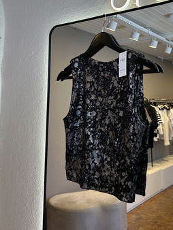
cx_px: 110
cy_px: 70
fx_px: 273
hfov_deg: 35.0
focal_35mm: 41
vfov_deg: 44.8
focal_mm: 5.7
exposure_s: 1/100
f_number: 1.5
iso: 32
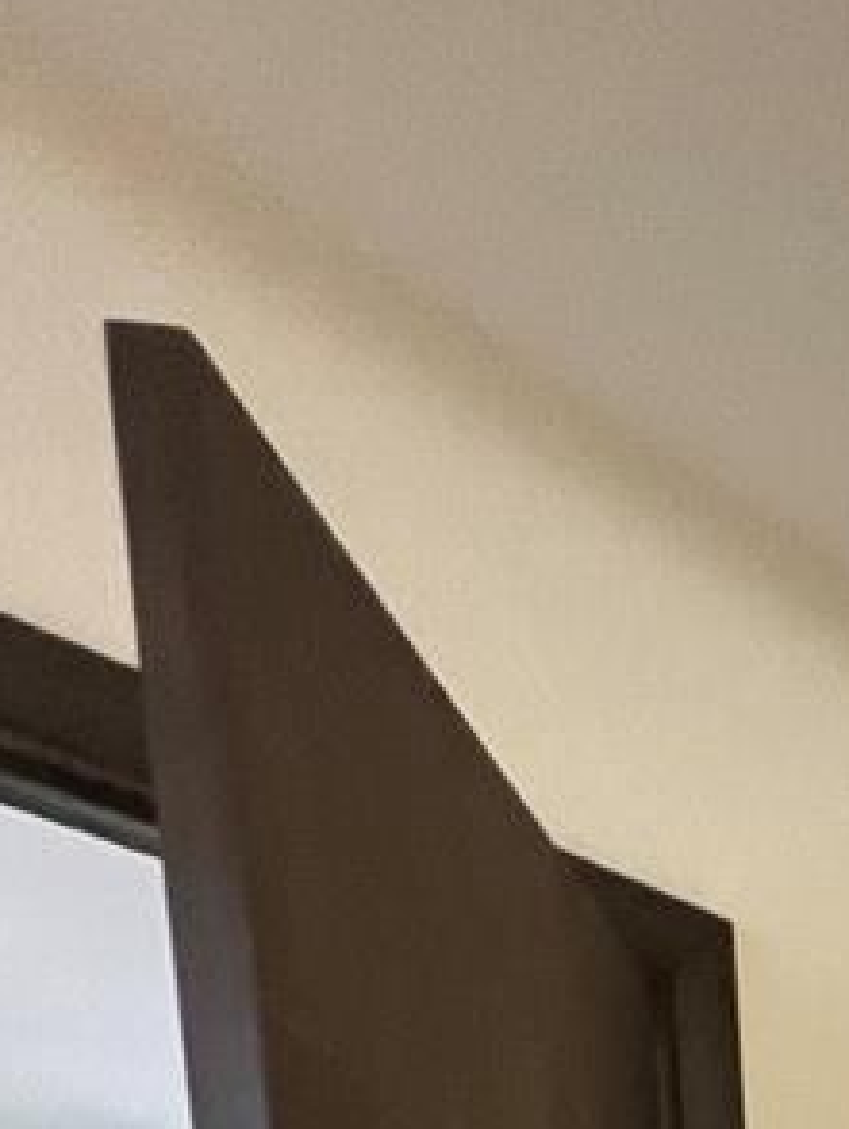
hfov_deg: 20.0
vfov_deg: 22.1
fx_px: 1731
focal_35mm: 53
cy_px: 2024
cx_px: 1525
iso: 320
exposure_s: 1/60
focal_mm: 1.57
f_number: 1.8
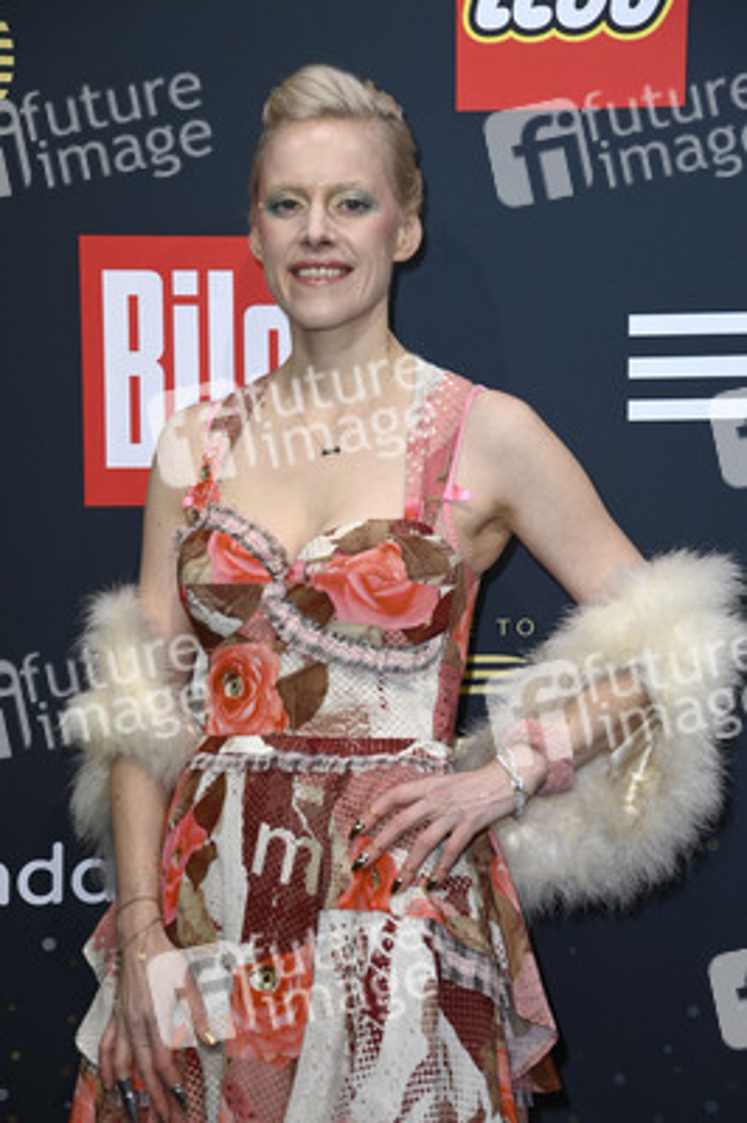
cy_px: 562
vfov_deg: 20.8
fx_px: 3055
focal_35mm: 98
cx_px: 374
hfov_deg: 13.9
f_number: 5.6
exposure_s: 1/250
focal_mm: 98
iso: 320
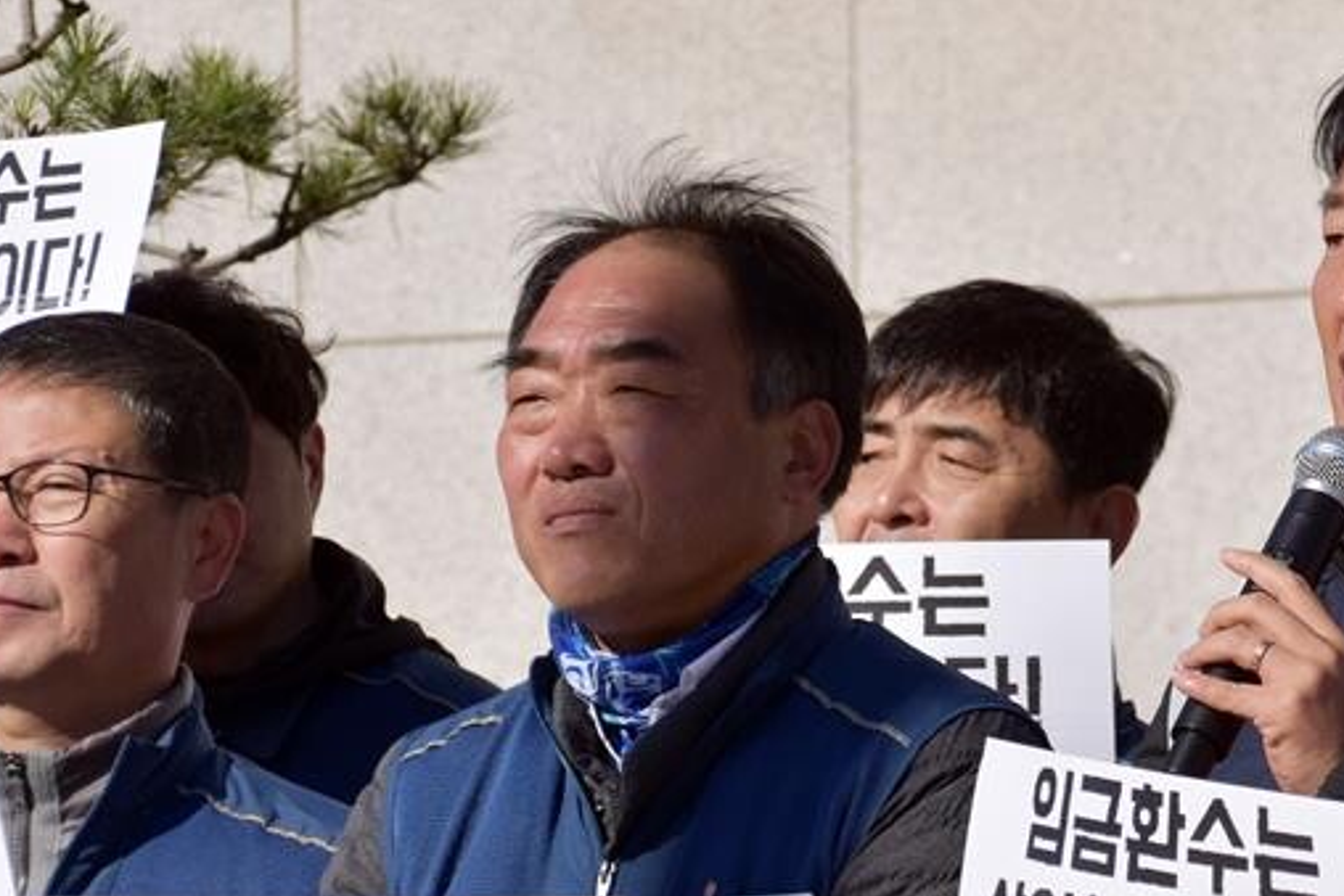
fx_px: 9597
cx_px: 1275
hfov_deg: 8.0
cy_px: 638
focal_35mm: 257
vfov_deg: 5.3
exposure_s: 1/800
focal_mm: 85
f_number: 6.3
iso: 100
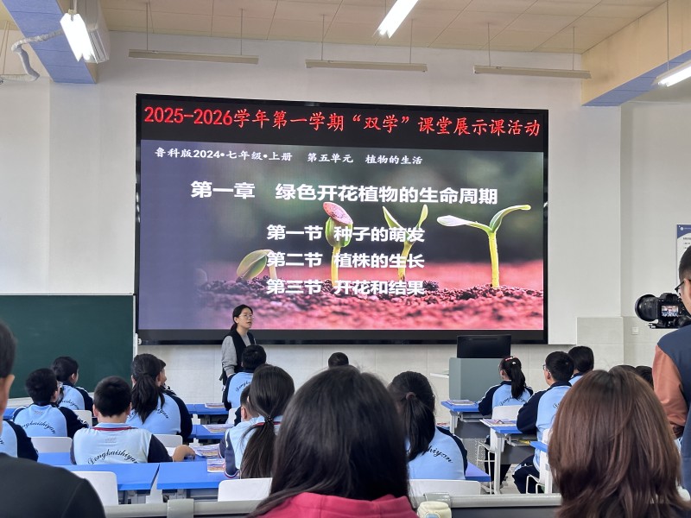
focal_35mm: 48
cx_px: 346
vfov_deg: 30.3
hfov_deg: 39.7
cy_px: 259
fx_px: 958
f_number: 1.78
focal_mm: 6.86
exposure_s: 1/60
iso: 250
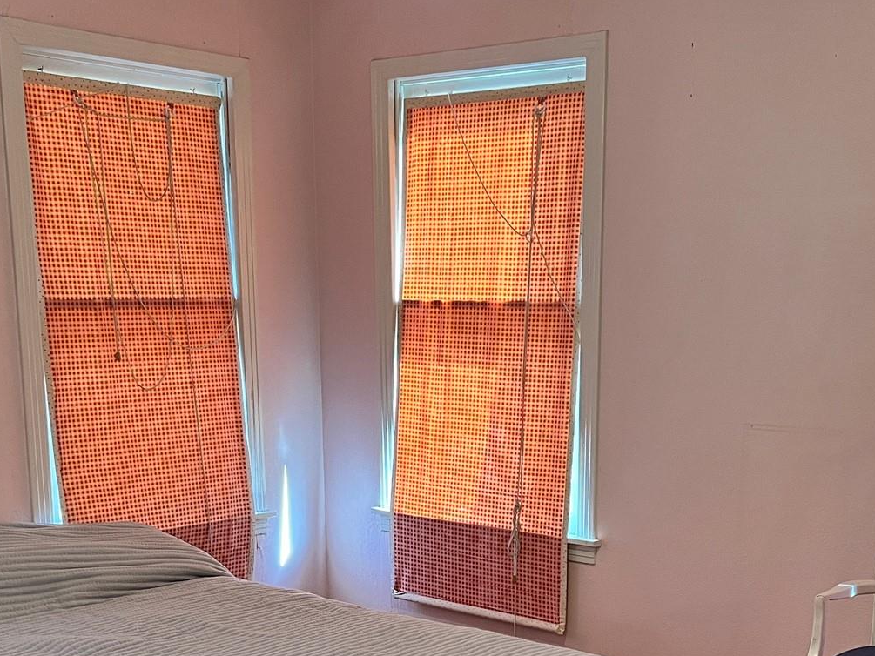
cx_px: 468
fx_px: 1340
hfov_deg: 36.2
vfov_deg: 26.6
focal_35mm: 53
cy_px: 595
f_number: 1.5
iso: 200
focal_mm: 5.7
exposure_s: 1/60
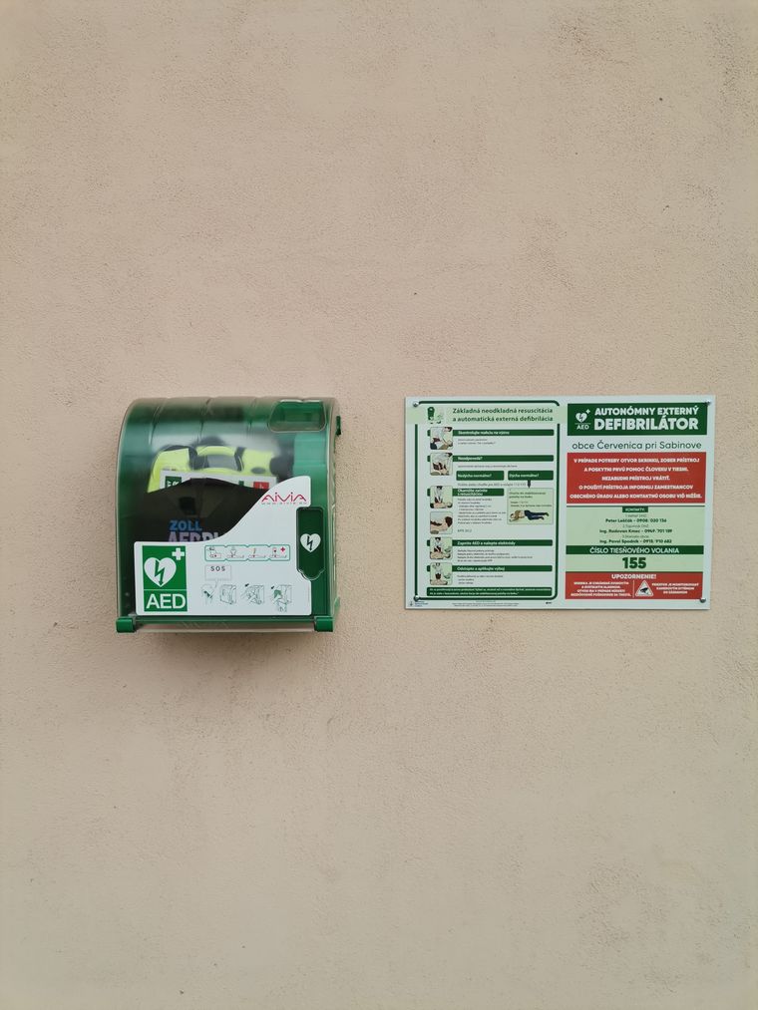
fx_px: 759
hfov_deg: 53.1
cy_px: 505
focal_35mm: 26
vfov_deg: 67.3
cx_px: 379
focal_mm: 4.75
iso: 50
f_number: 1.8
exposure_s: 1/490
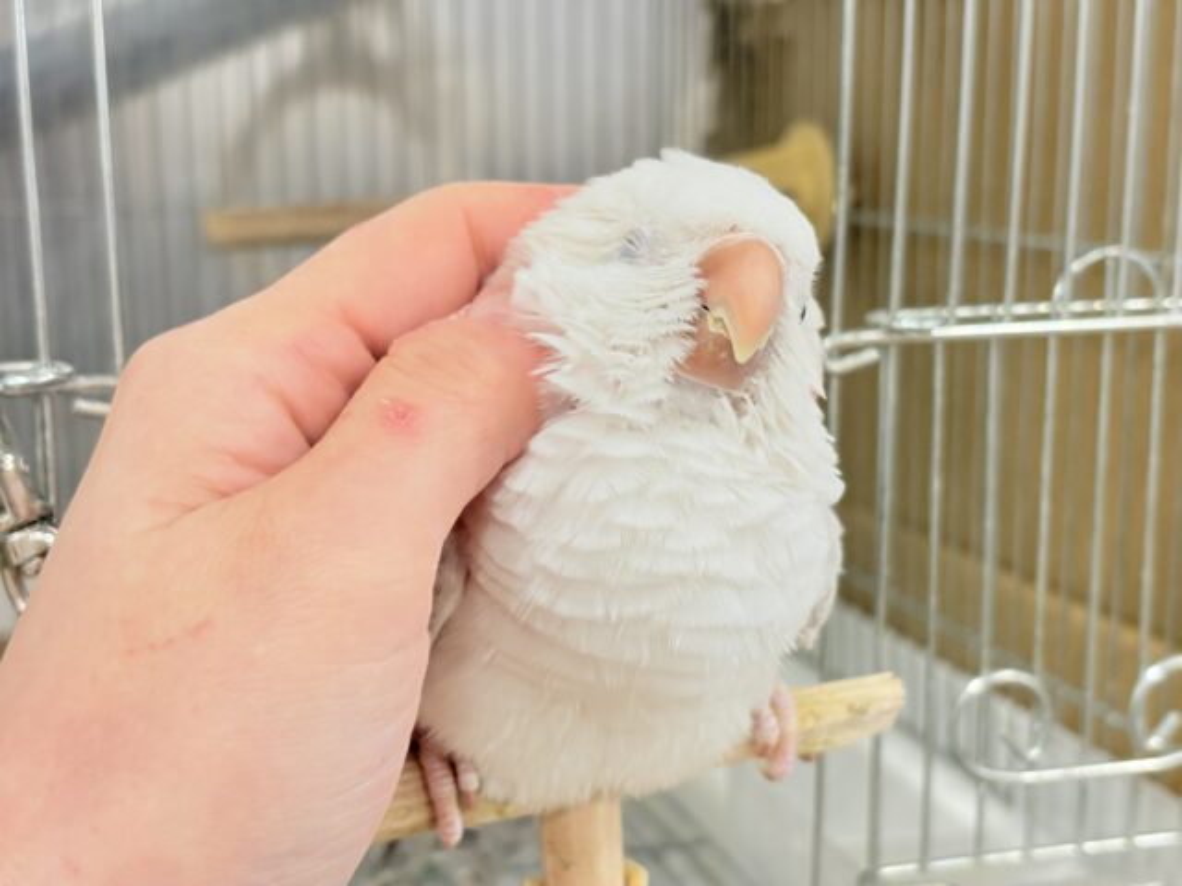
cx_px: 591
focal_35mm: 52
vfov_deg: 28.0
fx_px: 1776
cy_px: 443
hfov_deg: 36.8
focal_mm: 5.96
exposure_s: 1/50
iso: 80
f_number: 1.6
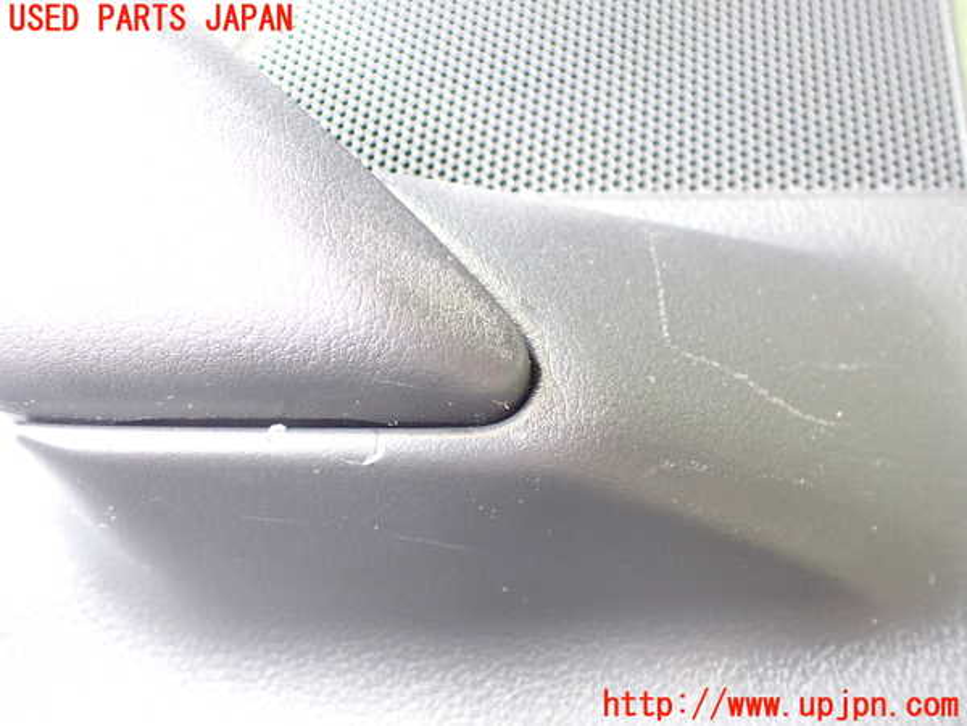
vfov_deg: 46.8
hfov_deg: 60.0
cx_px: 484
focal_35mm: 30
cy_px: 363
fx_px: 838
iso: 800
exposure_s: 1/50
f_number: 2.3
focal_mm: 5.4
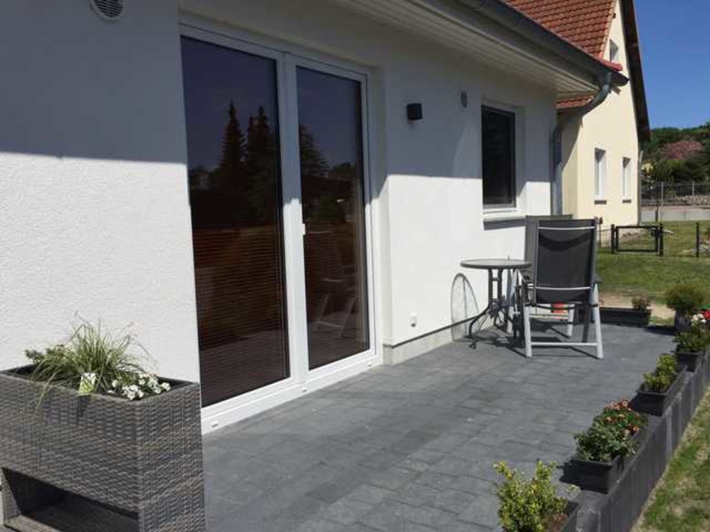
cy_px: 266
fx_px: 595
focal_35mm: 29
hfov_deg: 61.7
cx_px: 355
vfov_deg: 48.2
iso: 32
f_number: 2.2
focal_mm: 4.15
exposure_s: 1/5650
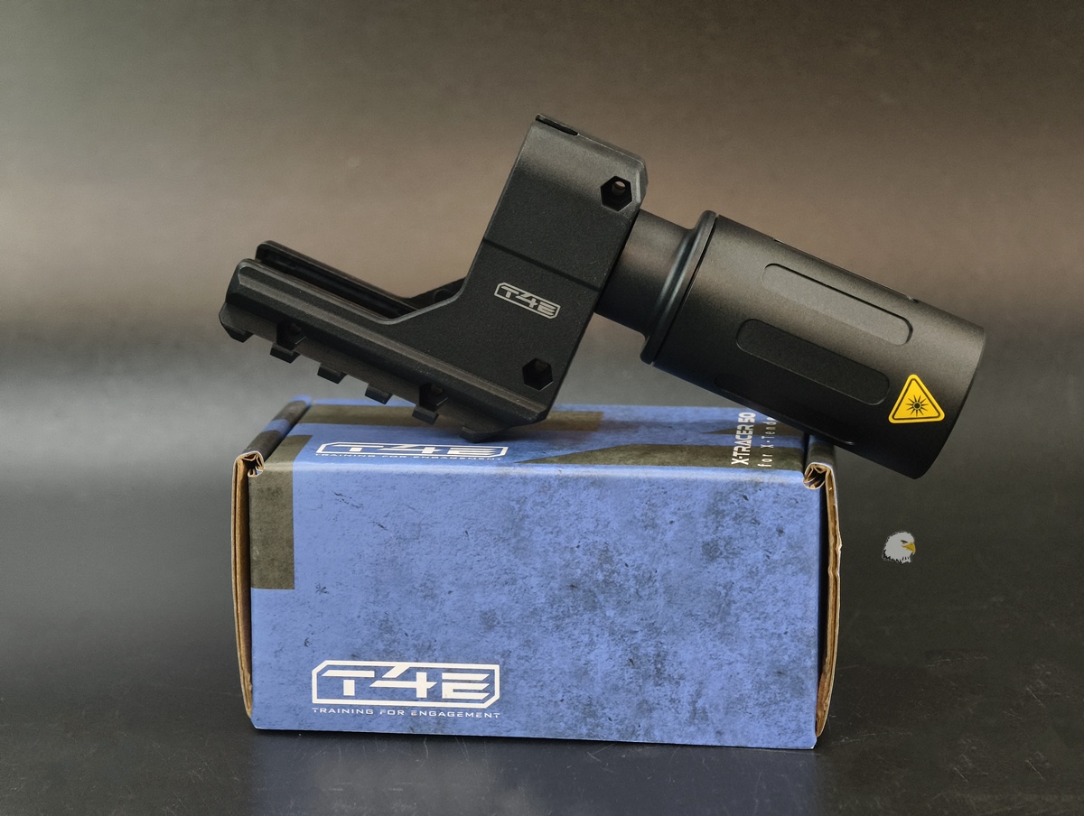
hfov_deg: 23.0
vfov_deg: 17.4
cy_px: 408
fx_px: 2666
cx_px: 542
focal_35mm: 85
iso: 2018
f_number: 2.67
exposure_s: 1/30
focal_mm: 22.48
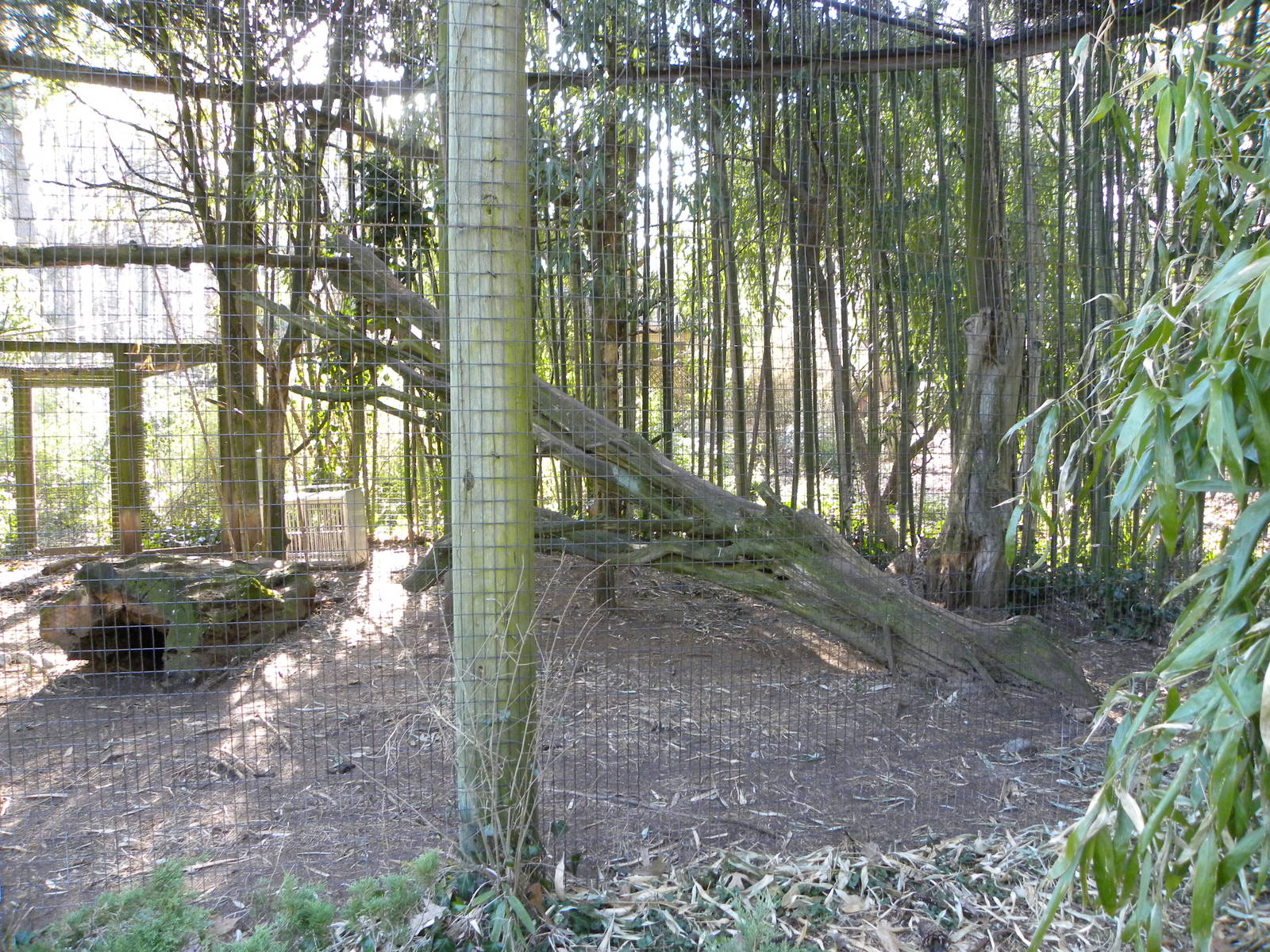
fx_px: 954
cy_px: 476
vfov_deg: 53.1
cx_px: 635
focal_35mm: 26
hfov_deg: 67.3
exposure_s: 1/73
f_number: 2.8
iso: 293
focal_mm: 4.6
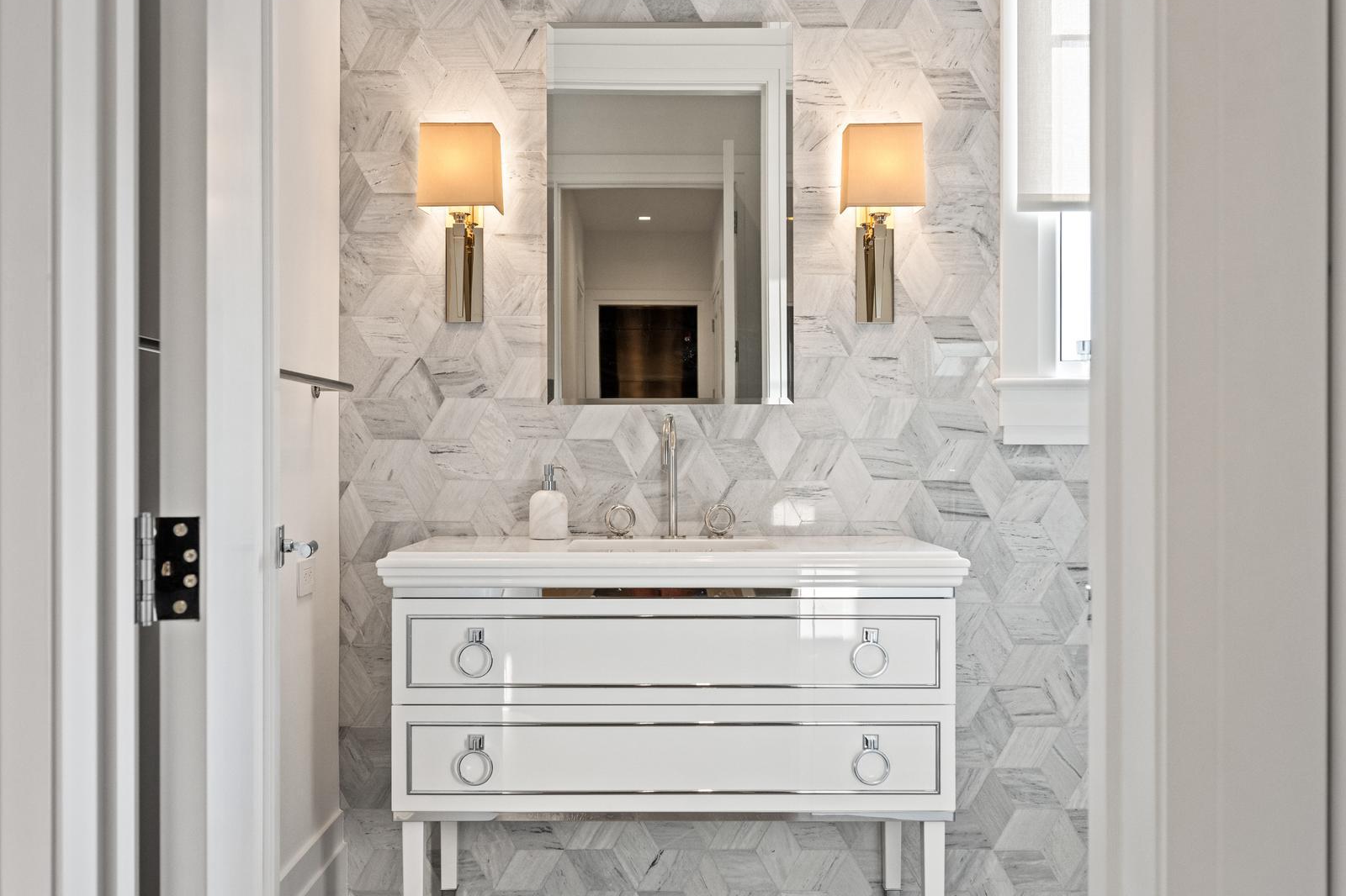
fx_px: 1220
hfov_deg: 57.7
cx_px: 647
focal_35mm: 33
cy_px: 468
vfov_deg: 40.3
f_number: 5
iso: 800
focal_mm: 25.5
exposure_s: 1/25
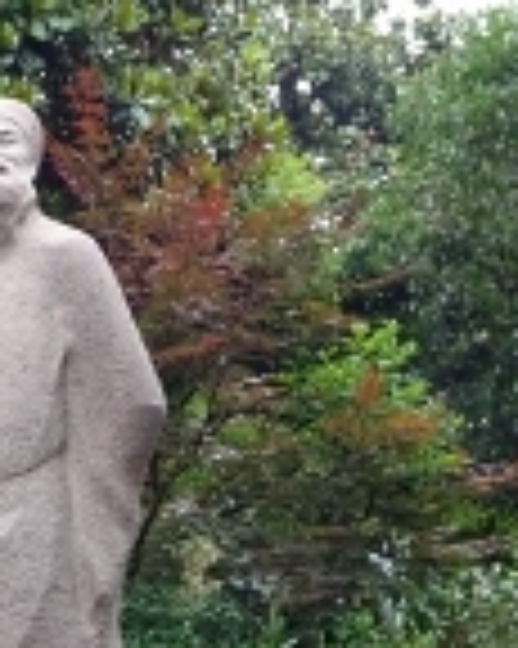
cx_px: 5
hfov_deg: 14.7
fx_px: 1976
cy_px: 580
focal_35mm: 103
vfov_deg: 18.3
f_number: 4
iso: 500
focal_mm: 6.56
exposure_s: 1/40
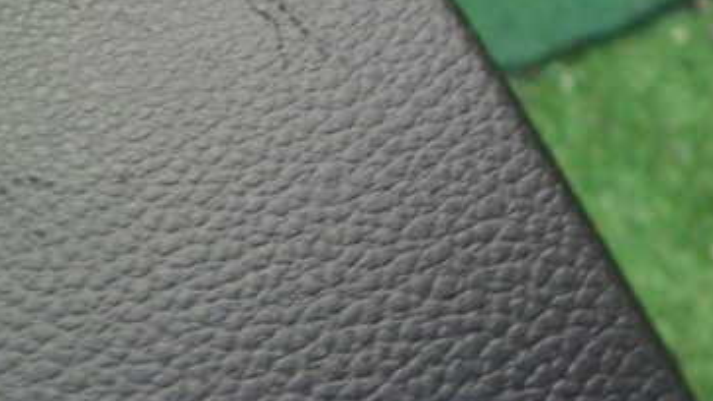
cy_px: 10
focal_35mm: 54
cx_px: 249
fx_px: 1021
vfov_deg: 21.5
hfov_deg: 38.2
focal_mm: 5.4
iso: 800
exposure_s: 1/30
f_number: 2.3
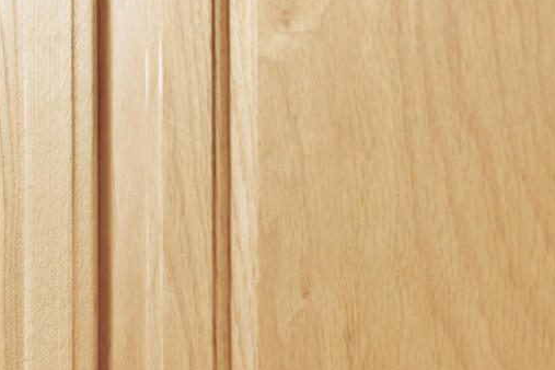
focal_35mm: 74
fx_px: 1141
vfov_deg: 13.7
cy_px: 865
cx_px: -772
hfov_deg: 15.2
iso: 320
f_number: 9
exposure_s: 1
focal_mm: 10
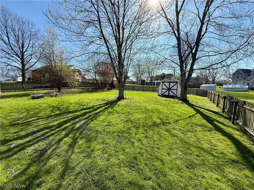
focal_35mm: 14
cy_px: 95
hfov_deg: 102.1
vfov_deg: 85.7
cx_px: 127
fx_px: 103
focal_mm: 2.22
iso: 64
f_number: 2.2
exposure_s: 1/1399
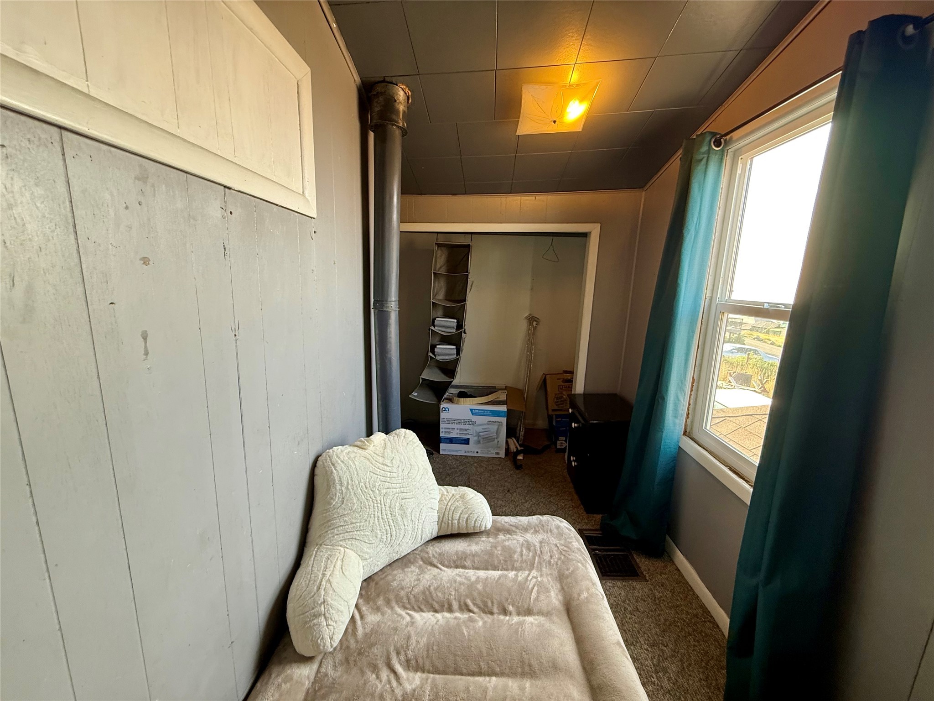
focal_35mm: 14
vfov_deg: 85.7
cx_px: 467
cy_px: 350
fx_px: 378
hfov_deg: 102.1
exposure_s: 1/60
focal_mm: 2.22
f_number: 2.2
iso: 200
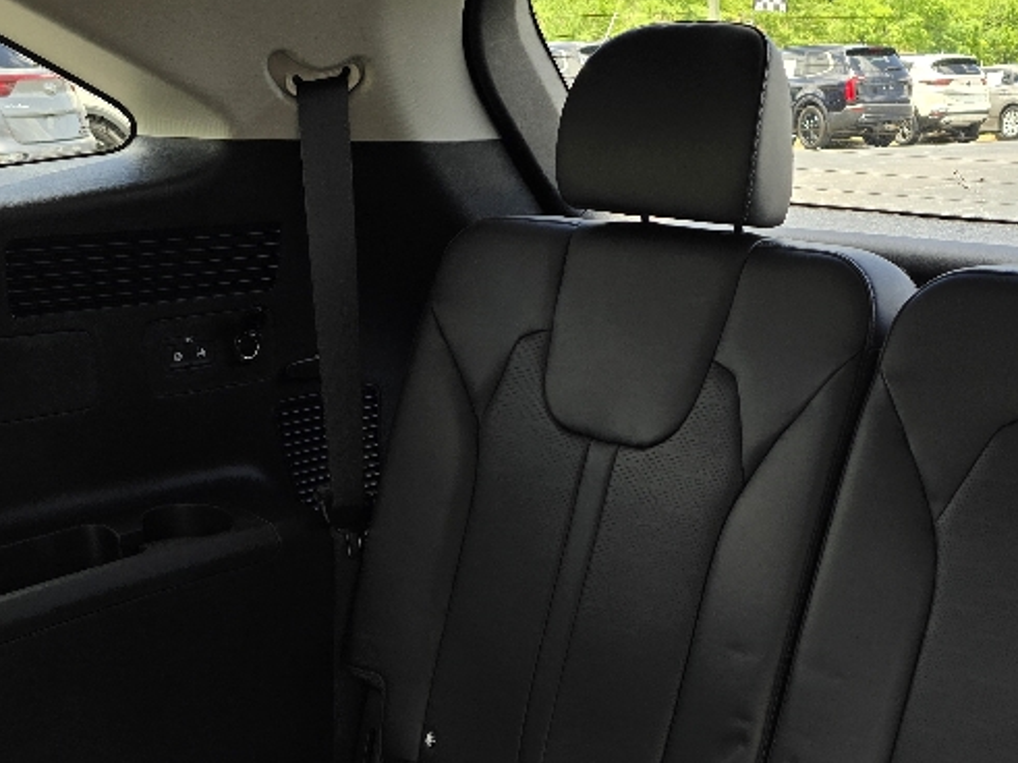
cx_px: 709
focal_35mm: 48
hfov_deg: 39.0
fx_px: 1411
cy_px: 734
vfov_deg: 28.7
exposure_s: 1/182
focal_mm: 6.3
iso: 64
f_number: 1.7
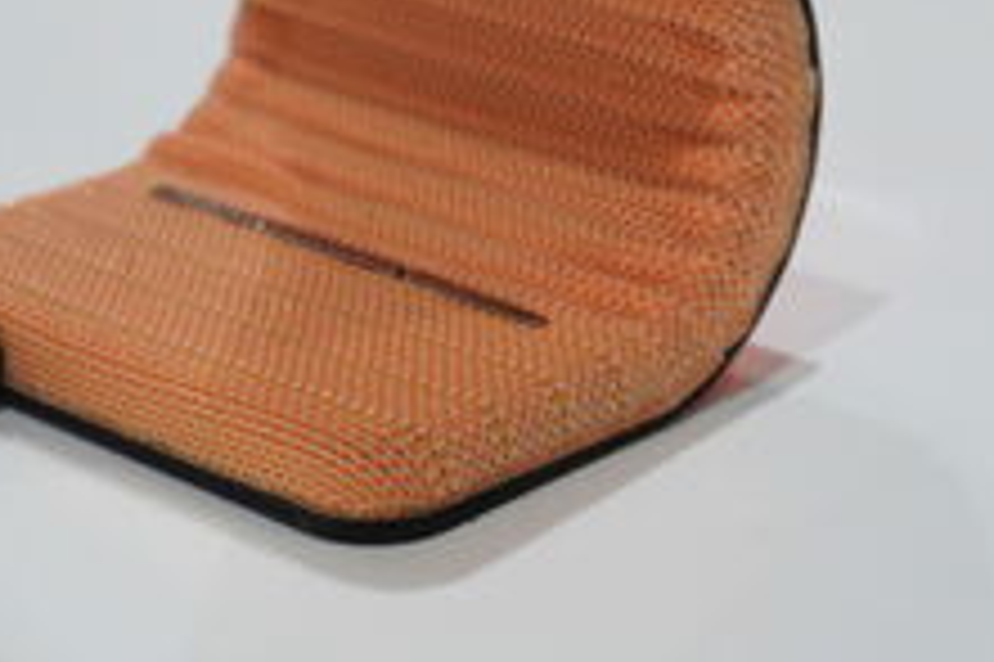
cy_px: -137
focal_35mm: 112
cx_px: 711
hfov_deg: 18.1
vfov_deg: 11.9
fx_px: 3101
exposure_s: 1/160
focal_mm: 27
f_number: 5
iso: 800
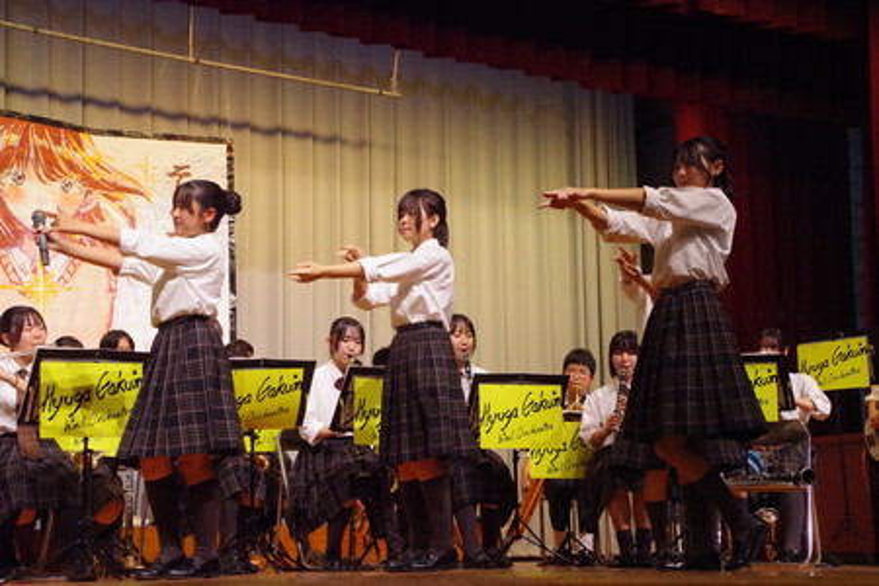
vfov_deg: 22.6
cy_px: 293
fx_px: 1465
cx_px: 440
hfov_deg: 33.4
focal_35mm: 60
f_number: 8
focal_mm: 40
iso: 12800
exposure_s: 1/200
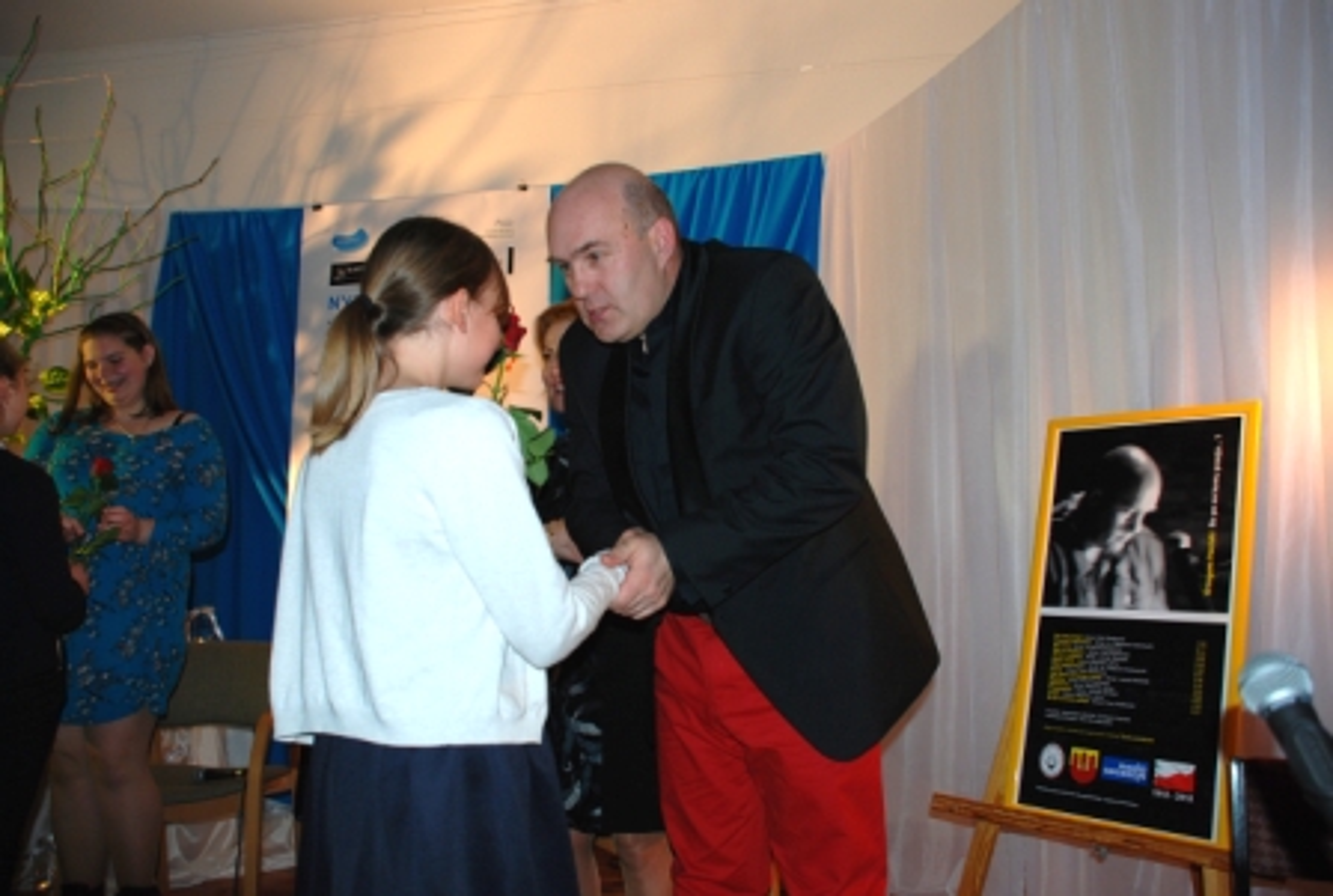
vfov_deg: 43.8
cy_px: 448
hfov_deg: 61.8
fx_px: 1113
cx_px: 666
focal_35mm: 30
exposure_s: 1/60
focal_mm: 20
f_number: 3.8
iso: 200
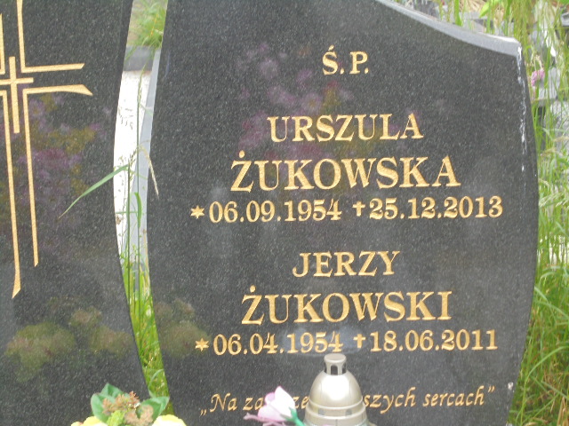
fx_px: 1364
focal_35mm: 83
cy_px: 213
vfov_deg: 17.8
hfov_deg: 23.6
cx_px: 284
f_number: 6.7
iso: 160
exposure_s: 1/30
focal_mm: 14.9
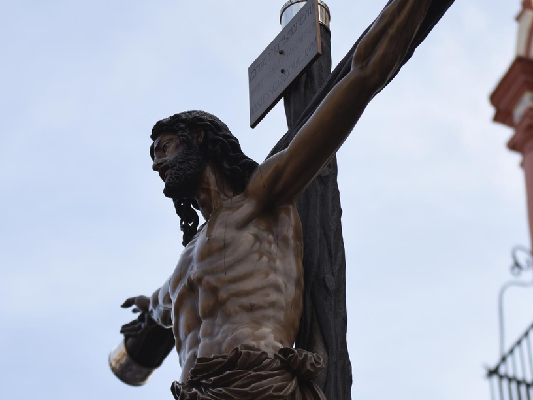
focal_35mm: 132
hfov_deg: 14.9
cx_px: 263
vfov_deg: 11.2
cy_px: 215
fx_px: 2032
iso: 100
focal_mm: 70
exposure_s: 1/640
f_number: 2.8
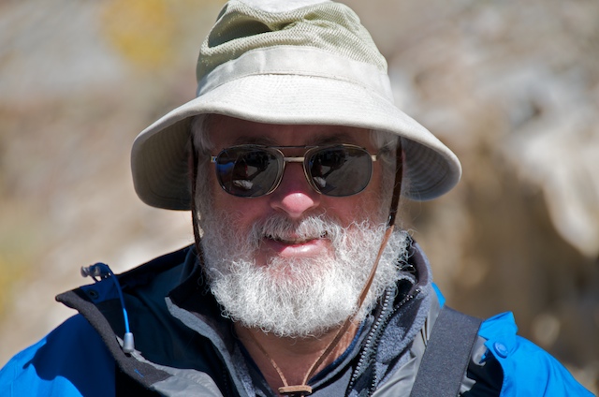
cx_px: 300
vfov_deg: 4.6
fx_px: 4982
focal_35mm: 300
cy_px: 198
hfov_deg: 6.9
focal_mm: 200
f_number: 5.6
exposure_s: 1/400
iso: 200
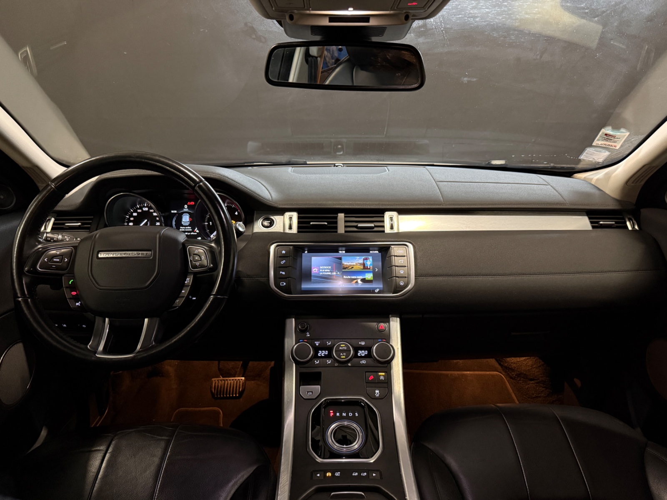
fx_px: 462
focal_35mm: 24
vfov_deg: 56.8
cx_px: 334
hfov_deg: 71.6
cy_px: 250
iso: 800
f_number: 1.78
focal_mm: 6.76
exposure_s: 1/33
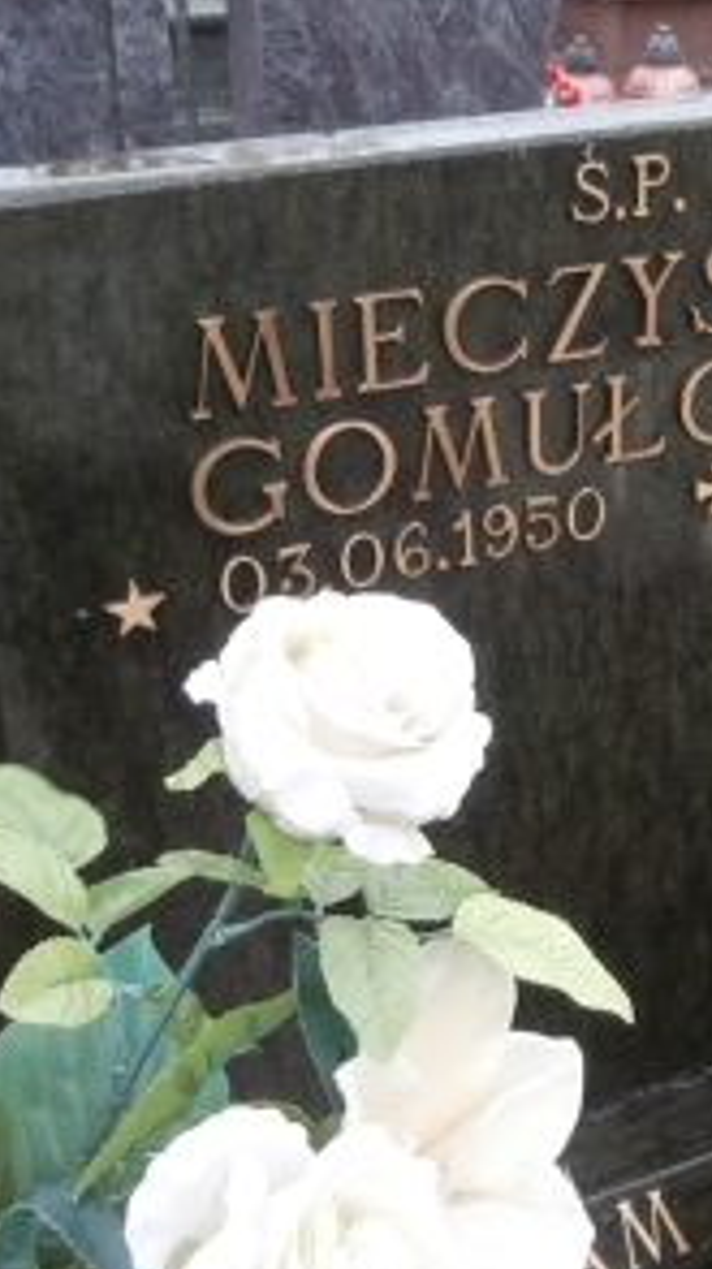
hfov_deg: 20.7
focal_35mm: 57
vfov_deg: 36.6
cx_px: 608
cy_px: 540
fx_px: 1916
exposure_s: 1/50
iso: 100
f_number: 3
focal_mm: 4.2
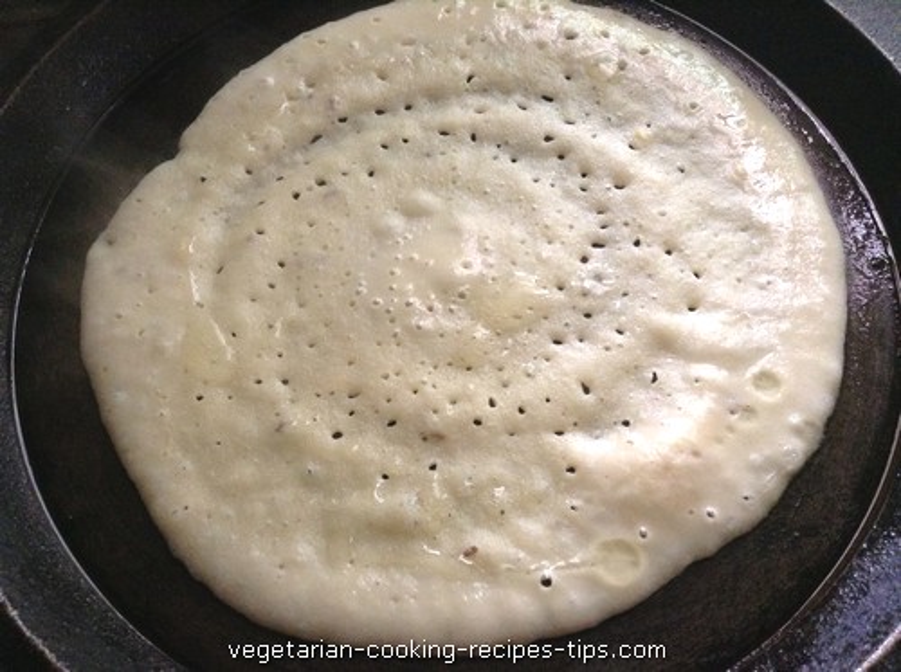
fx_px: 857
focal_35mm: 33
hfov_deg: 55.4
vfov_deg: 42.8
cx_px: 450
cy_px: 336
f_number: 2.4
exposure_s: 1/24
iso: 200
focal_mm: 3.3
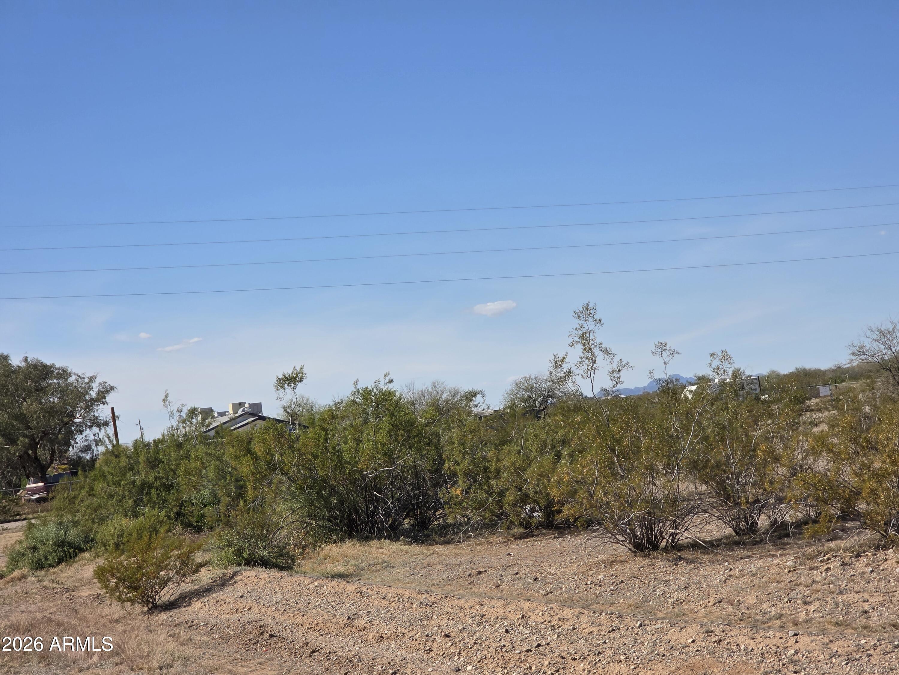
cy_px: 338
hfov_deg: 28.2
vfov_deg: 21.3
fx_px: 1792
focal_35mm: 69
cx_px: 450
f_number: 2.4
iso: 50
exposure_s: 1/2859
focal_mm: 7.9
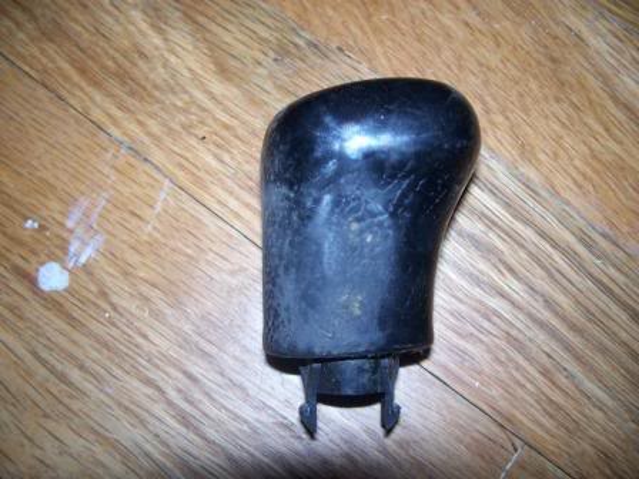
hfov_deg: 50.1
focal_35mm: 37
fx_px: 683
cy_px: 240
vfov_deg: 38.7
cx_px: 320
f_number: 2.8
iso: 80
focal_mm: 7.8
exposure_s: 1/60
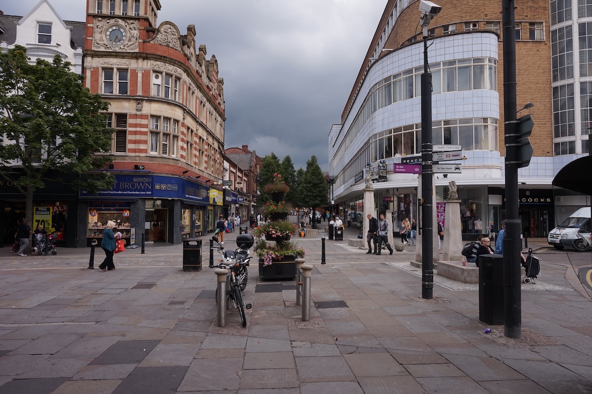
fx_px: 394
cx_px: 296
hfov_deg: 73.8
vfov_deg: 53.1
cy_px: 197
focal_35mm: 24
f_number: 6.3
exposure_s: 1/200
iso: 100
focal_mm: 16
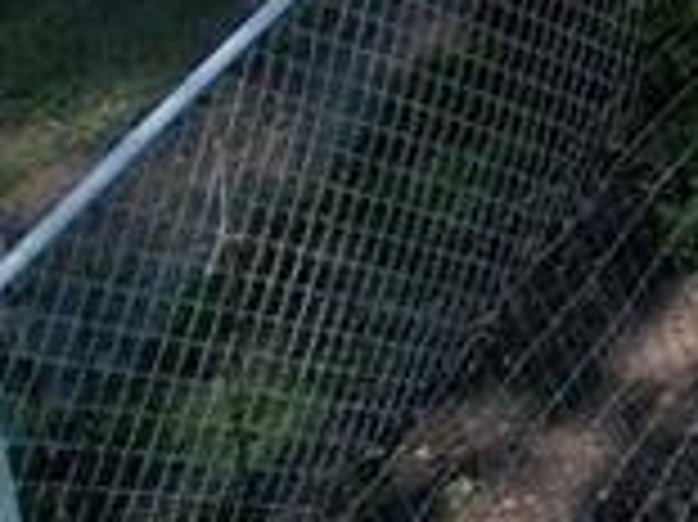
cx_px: 2089
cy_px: -896
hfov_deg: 10.3
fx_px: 2821
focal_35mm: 140
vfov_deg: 9.1
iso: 100
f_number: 2.8
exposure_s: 1/1250
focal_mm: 8.38
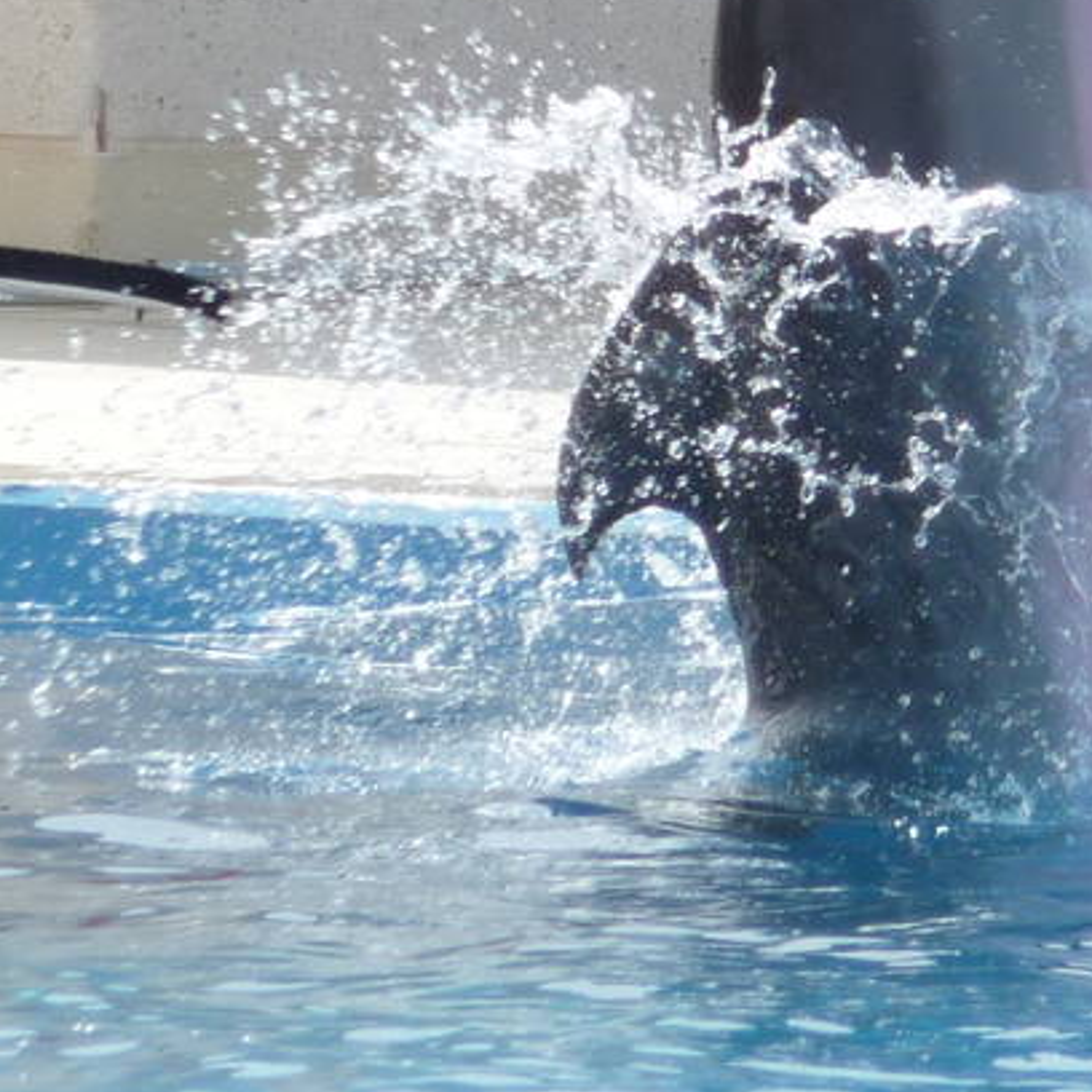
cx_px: 1191
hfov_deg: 1.8
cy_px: 110
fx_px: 34655
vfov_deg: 1.8
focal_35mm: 971
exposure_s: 1/500
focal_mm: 47
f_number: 4.9
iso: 100
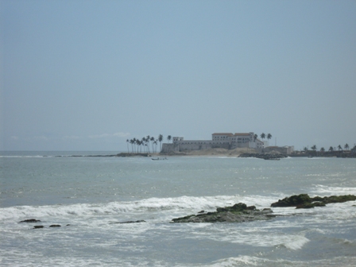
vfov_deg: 13.0
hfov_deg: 17.3
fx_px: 1172
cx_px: 178
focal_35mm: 114
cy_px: 134
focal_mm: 18.9
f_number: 5.2
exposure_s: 1/1000
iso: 80
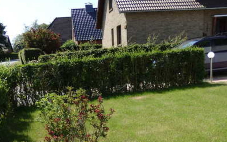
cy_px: 113
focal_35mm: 43
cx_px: 82
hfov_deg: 45.7
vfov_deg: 29.2
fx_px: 266
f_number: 8.7
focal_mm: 4.5
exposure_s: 1/160
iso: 125
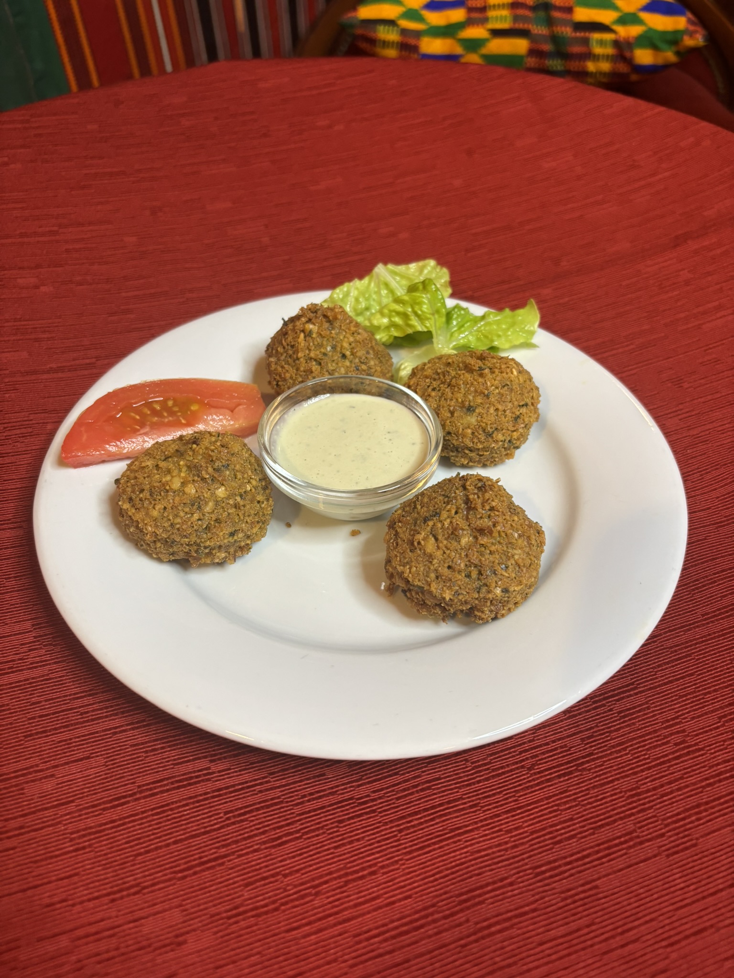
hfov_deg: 53.1
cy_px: 489
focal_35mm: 26
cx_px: 367
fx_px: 735
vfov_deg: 67.3
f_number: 1.6
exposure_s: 1/50
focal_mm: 5.96
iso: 160
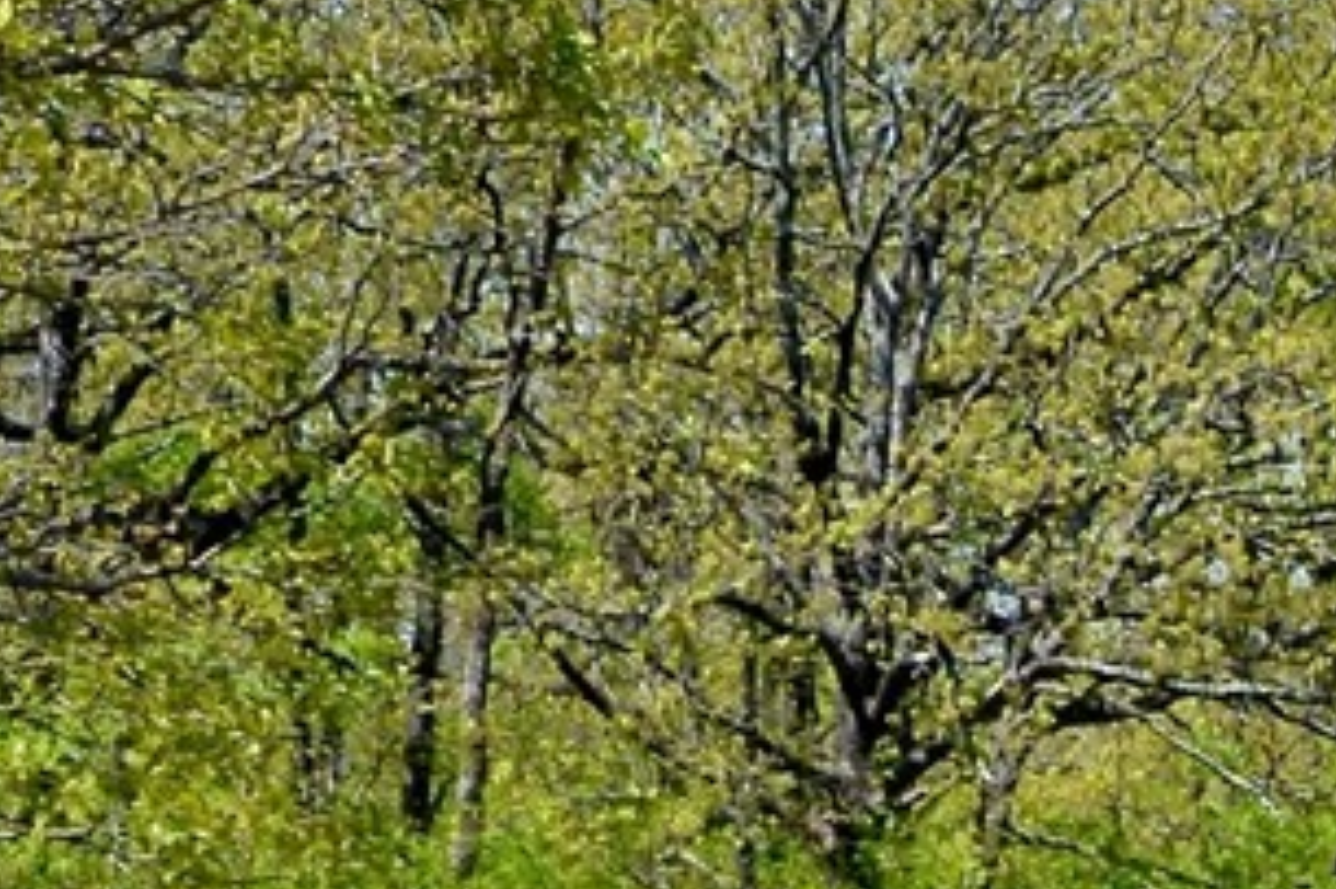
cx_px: 2245
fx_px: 9903
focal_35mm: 267
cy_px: 1423
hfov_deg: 7.5
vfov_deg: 5.1
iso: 320
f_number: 10
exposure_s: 1/400
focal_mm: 40
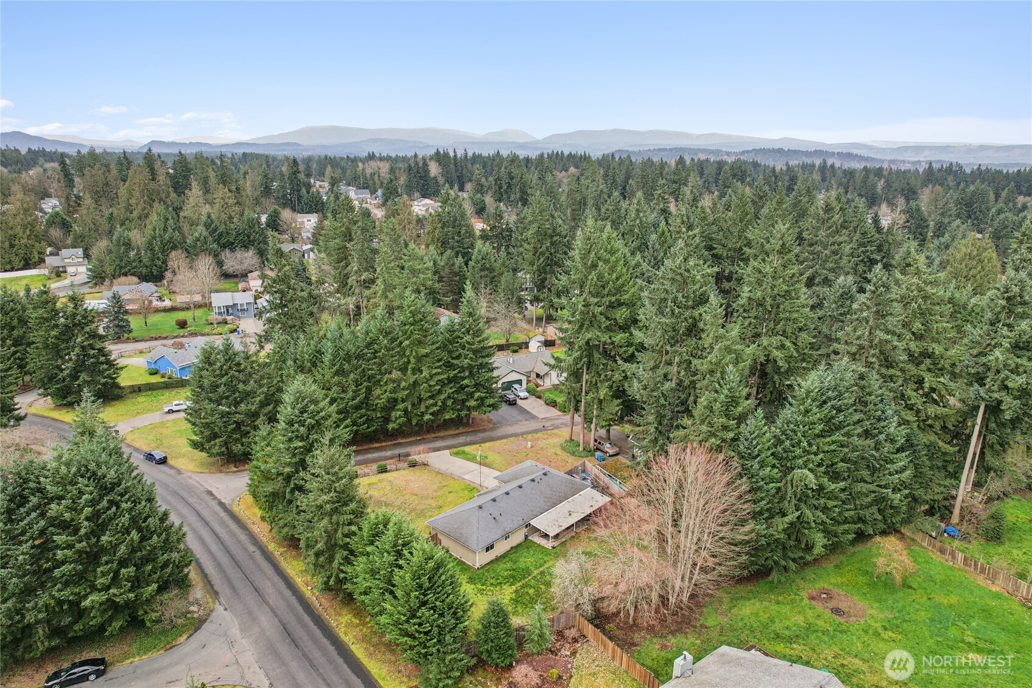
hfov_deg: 78.6
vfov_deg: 57.2
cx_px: 516
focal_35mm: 22
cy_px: 344
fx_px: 631
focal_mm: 8.4
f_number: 2.8
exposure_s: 1/500
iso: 100
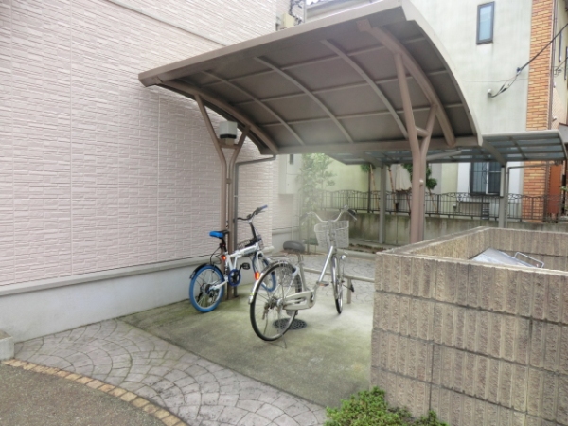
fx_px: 394
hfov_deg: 71.6
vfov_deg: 56.8
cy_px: 213
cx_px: 284
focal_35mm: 24
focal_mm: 4.3
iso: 80
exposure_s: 1/125
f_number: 3.2
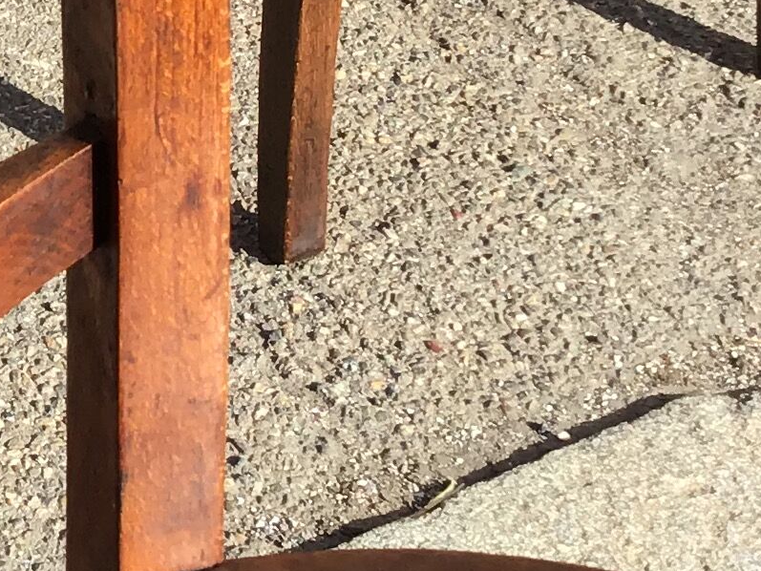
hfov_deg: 14.9
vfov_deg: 11.5
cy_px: -12
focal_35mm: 127
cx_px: -206
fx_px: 2792
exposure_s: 1/515
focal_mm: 3.3
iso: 25
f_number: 2.4
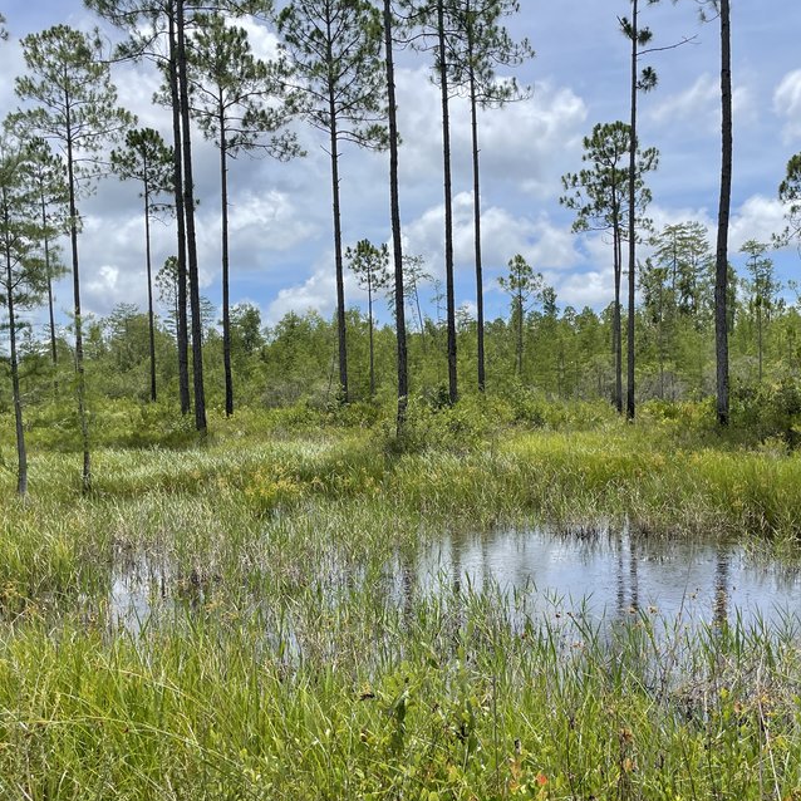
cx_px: 426
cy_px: 461
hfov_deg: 46.0
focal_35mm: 36
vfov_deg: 45.9
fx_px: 942
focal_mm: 4.2
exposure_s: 1/4464
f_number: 1.6
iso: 32
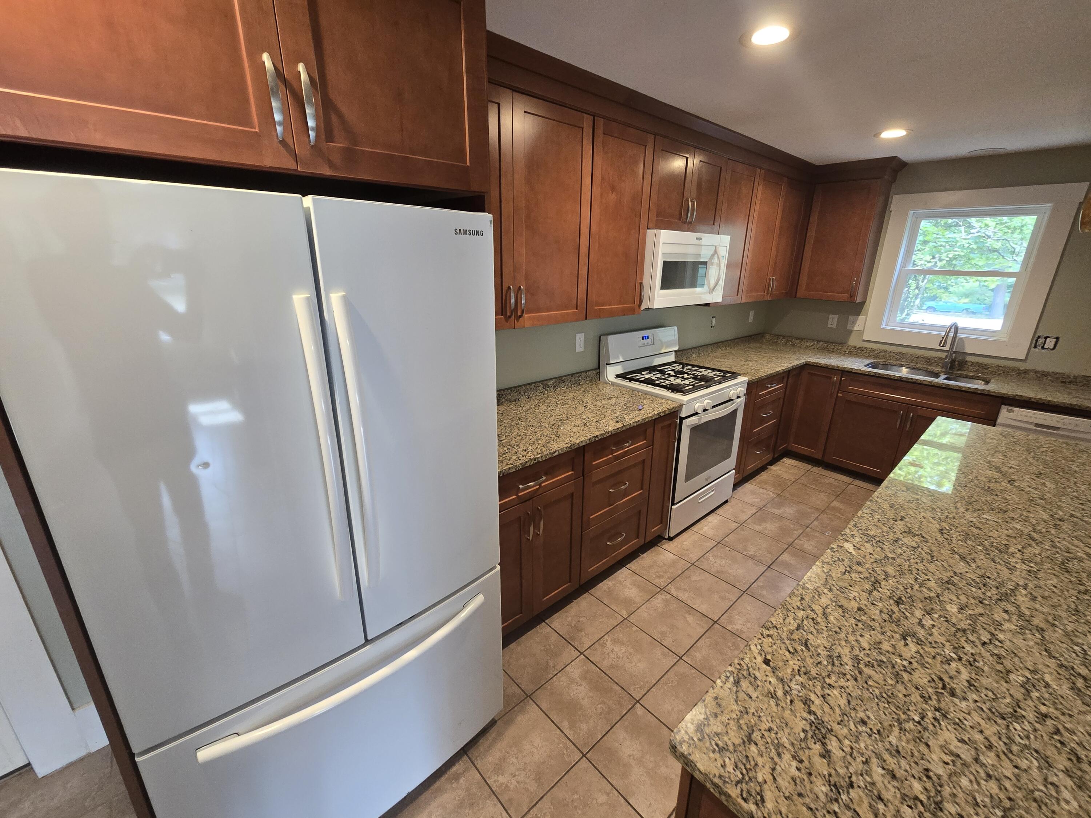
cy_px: 409
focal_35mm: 13
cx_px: 546
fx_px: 410
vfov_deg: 89.9
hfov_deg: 106.2
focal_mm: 2.2
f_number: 2.2
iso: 400
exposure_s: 1/60
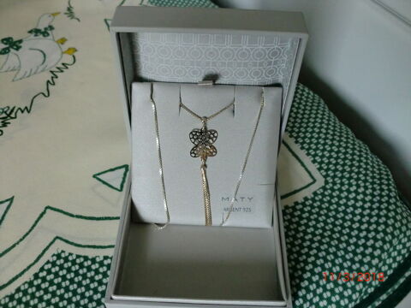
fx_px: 416
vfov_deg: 40.7
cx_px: 206
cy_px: 154
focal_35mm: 35
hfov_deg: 52.6
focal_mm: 6.3
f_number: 3.1
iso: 400
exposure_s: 1/60
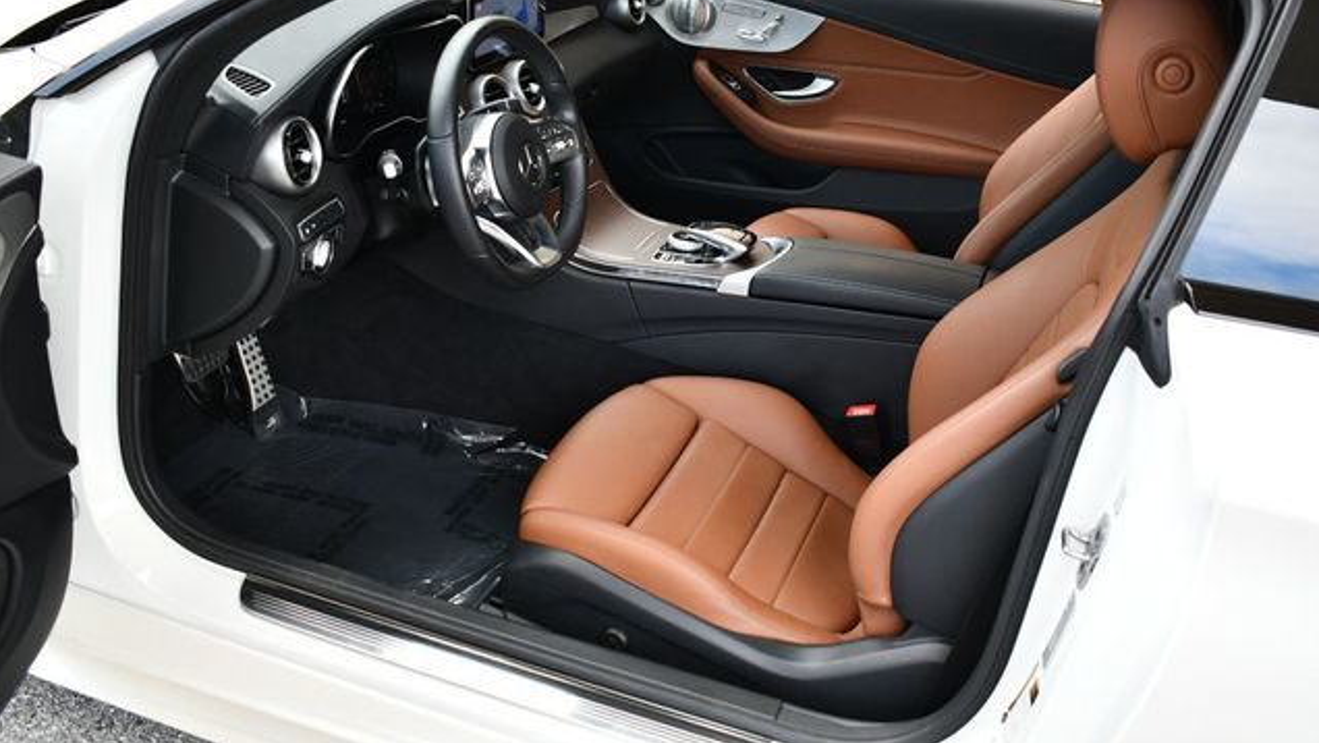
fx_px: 1329
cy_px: 311
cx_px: 662
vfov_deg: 31.2
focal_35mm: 38
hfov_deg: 52.8
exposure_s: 1/250
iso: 450
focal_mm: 18
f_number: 3.5
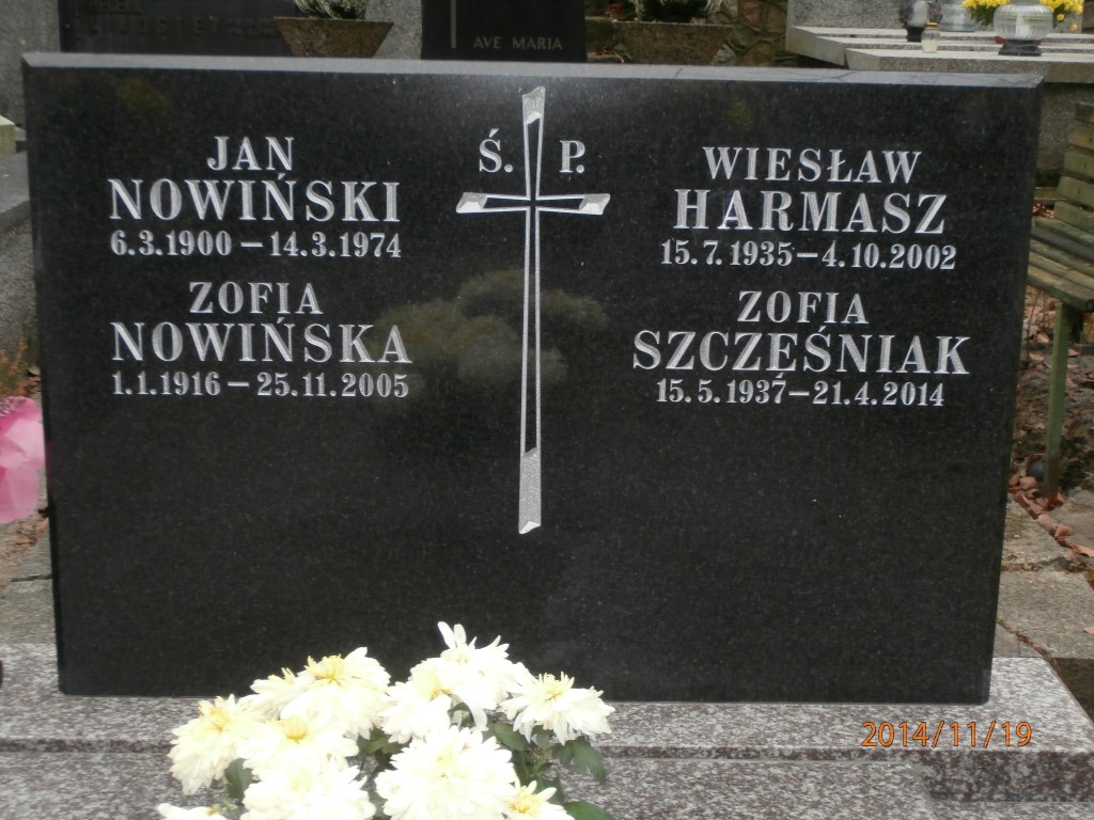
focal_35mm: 57
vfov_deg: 25.7
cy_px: 410
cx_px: 547
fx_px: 1801
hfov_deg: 33.8
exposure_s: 1/40
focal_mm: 10.11
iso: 200
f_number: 4.5
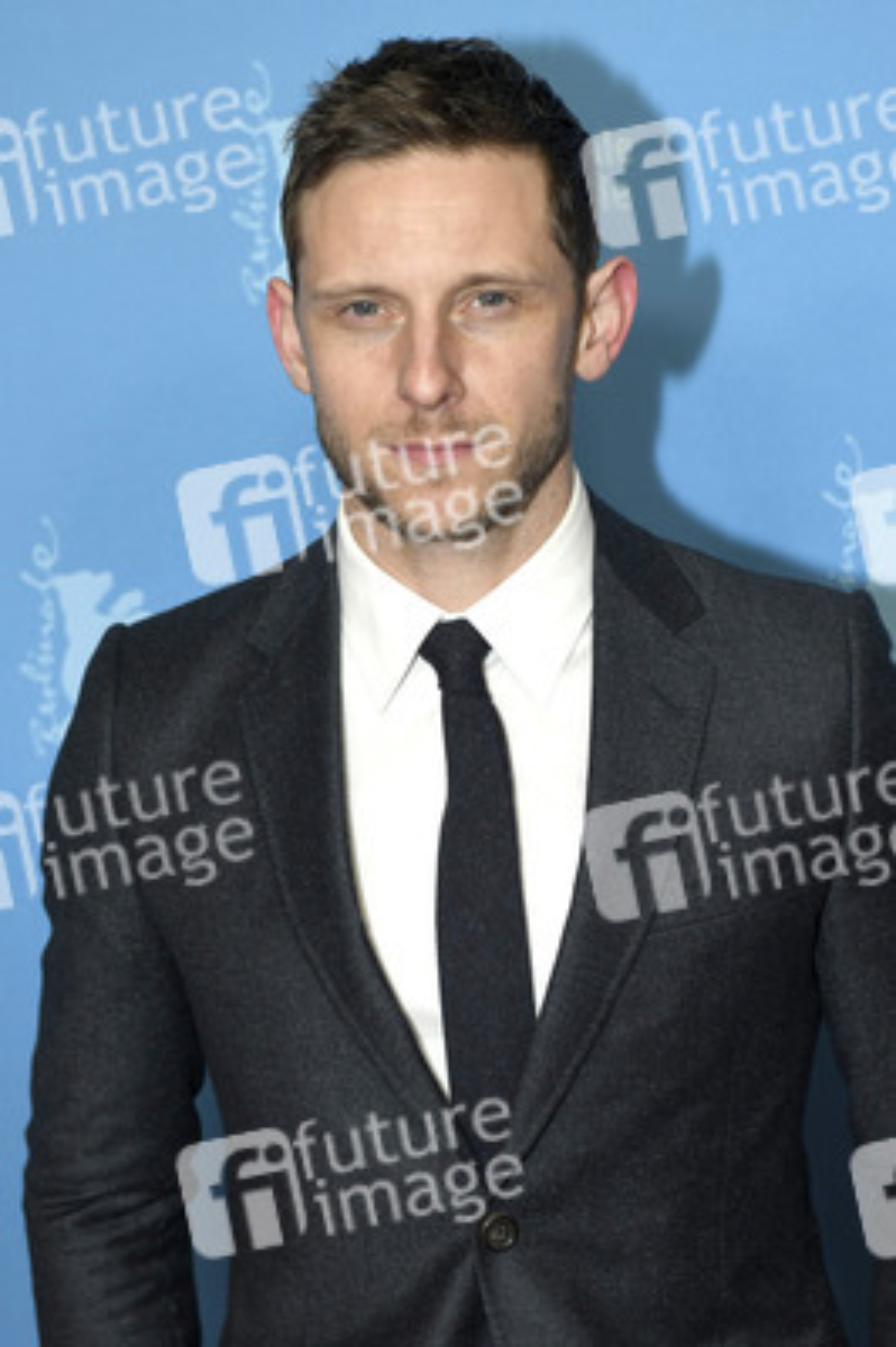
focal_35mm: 82
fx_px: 3066
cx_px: 448
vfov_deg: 24.8
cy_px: 674
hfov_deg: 16.6
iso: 500
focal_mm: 55
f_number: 4.5
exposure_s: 1/250
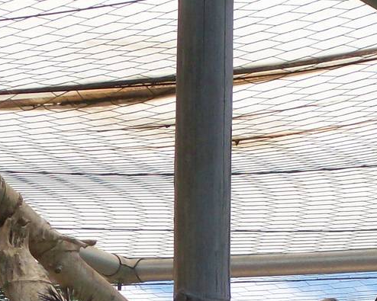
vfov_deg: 4.5
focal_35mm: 341
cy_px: 408
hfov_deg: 5.7
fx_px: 3804
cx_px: 233
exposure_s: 1/606
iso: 80
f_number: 4.8
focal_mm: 18
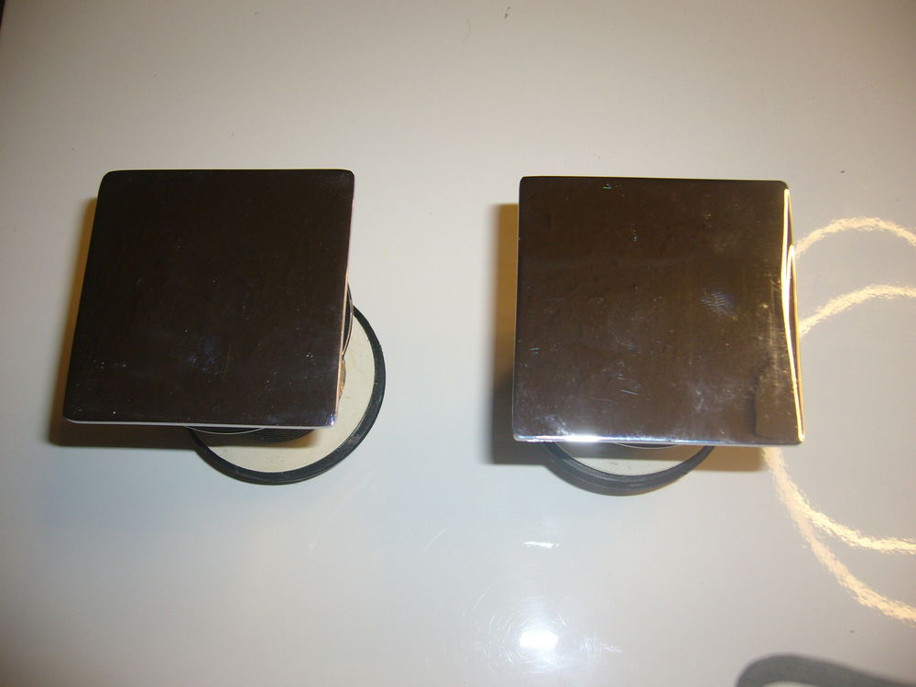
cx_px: 458
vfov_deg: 40.7
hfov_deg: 52.6
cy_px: 344
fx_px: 926
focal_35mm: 35
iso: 80
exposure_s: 1/60
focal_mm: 5.8
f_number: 2.8
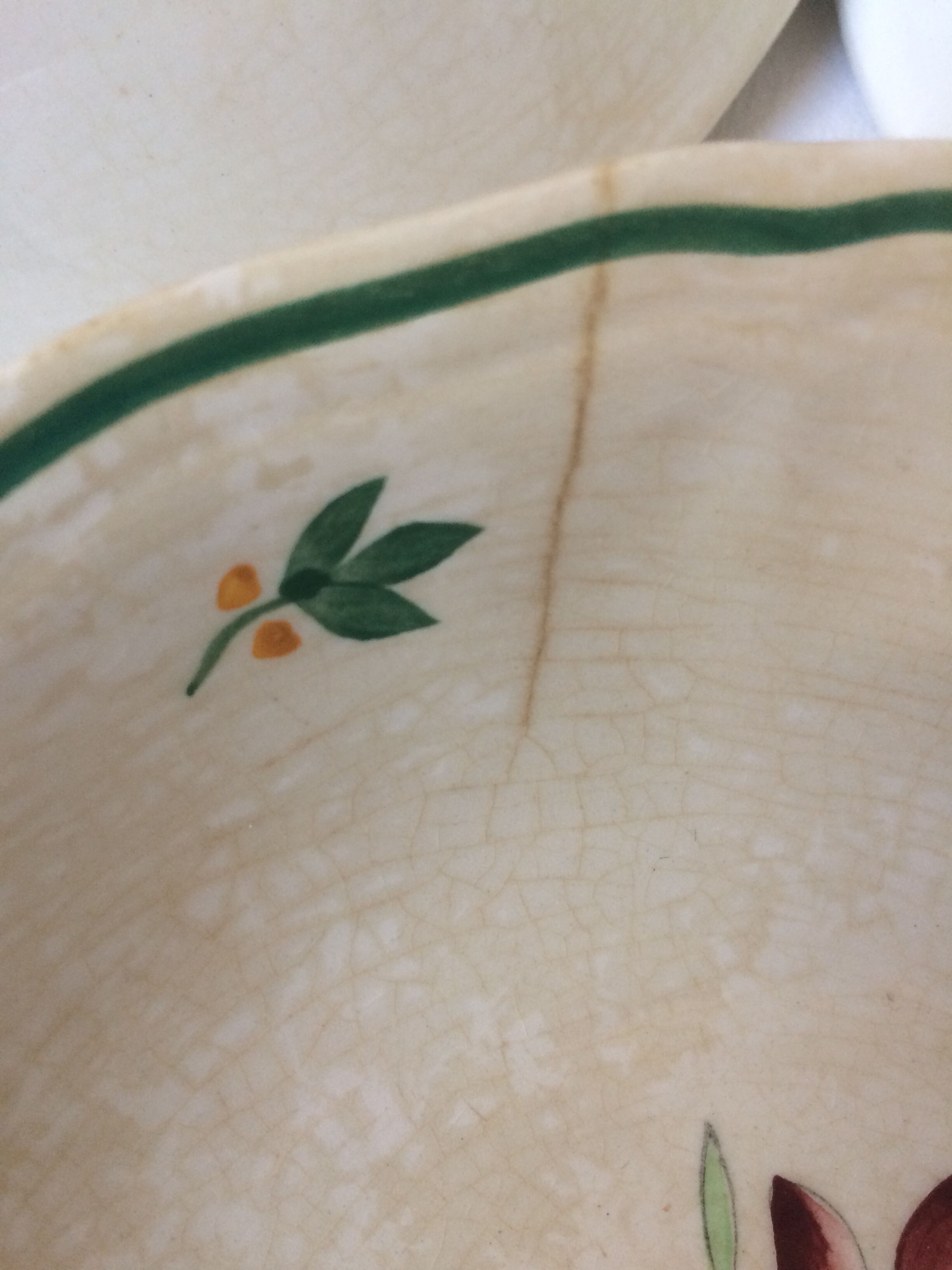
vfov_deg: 61.7
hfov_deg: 48.2
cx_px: 476
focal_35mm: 29
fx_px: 1063
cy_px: 635
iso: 64
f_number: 2.2
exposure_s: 1/33
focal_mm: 4.15
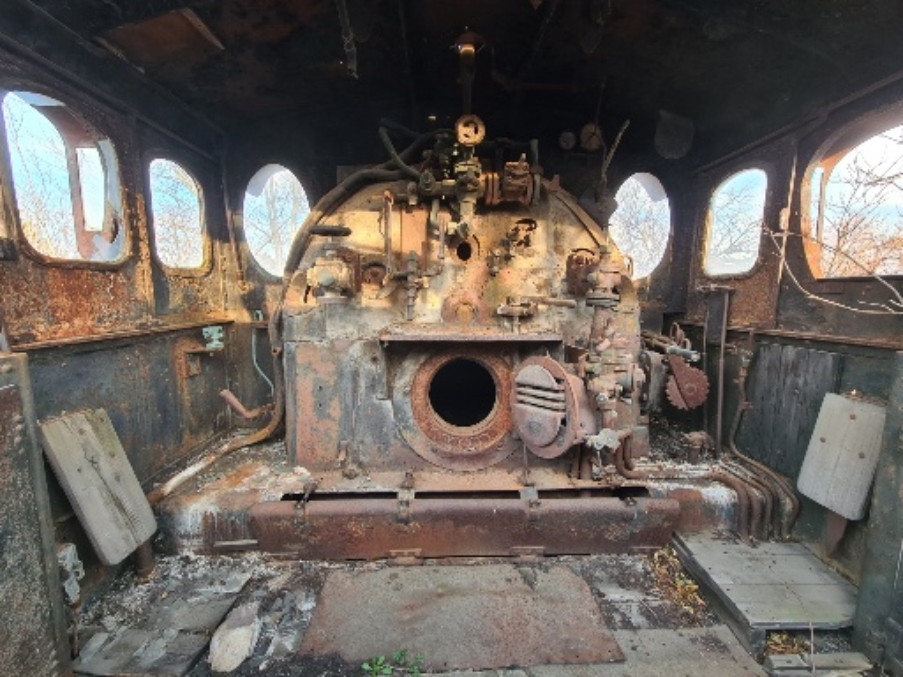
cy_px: 338
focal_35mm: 13
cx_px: 452
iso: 80
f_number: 2.2
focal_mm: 2.2
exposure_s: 1/50
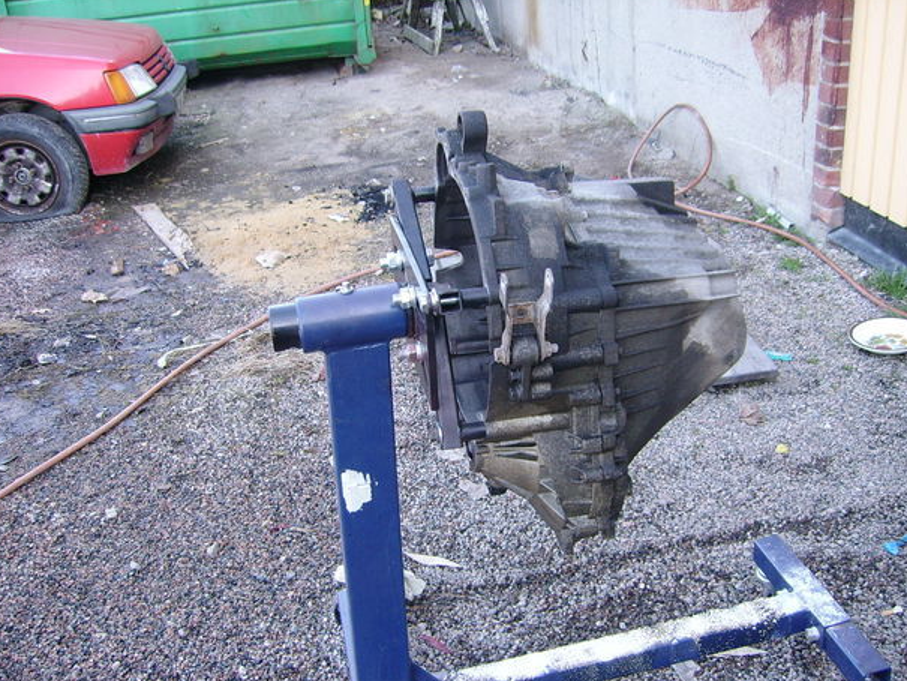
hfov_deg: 50.1
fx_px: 970
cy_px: 354
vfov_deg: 38.7
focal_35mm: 37
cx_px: 460
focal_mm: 5.95
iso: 100
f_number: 2.8
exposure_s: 1/84
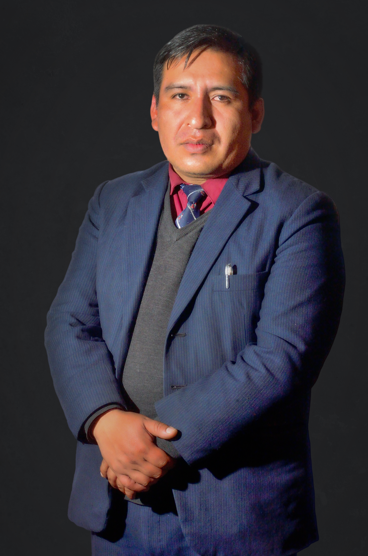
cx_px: 186
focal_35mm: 76
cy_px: 278
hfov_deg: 17.9
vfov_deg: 26.7
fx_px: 1171
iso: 100
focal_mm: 50
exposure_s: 1/250
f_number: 14
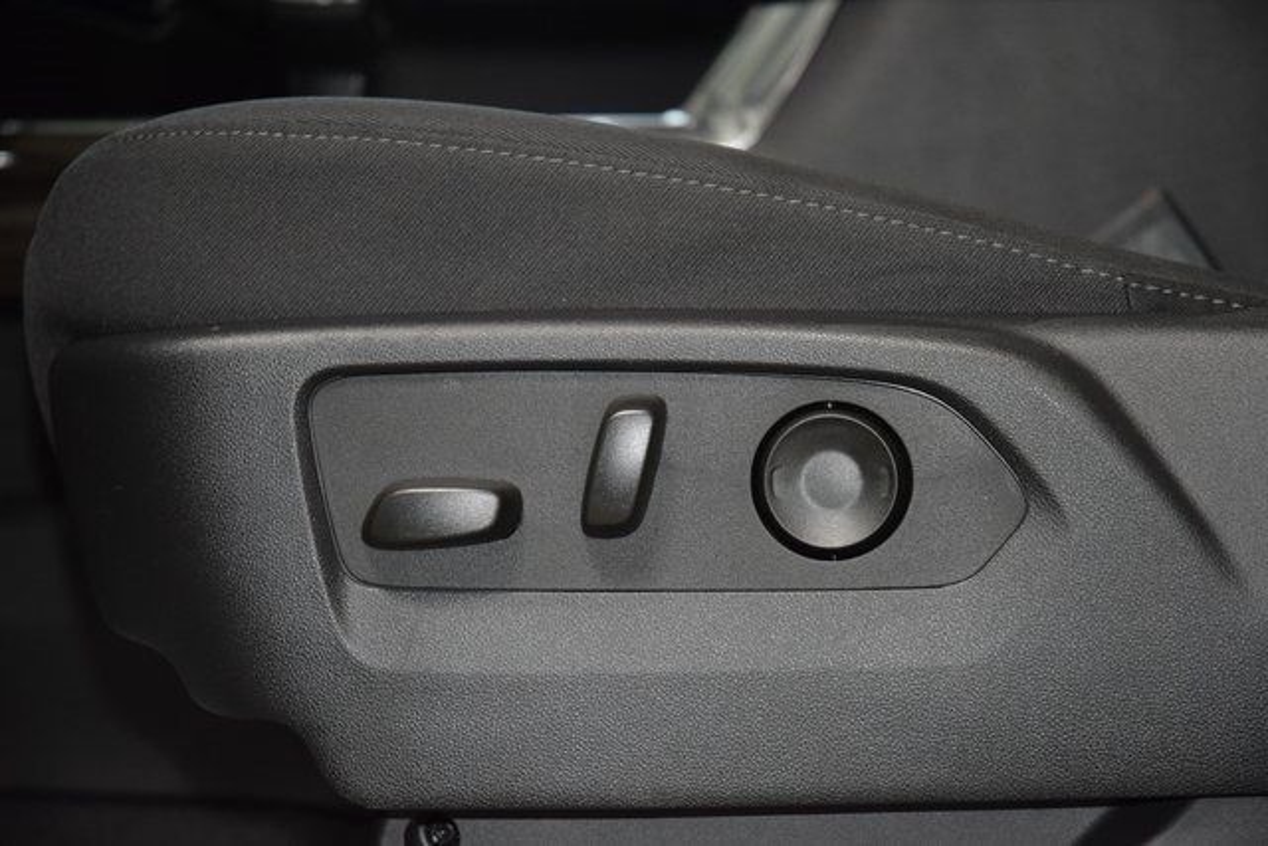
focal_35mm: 105
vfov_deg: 13.0
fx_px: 3699
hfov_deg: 19.5
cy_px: 423
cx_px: 634
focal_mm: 70
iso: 2200
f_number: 4.5
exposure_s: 1/60
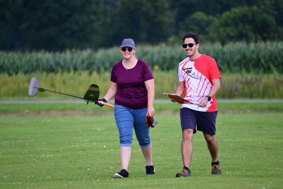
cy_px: 96
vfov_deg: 3.3
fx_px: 3297
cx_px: 142
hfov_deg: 4.9
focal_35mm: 419
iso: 1600
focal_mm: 400
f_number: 6.3
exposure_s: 1/800
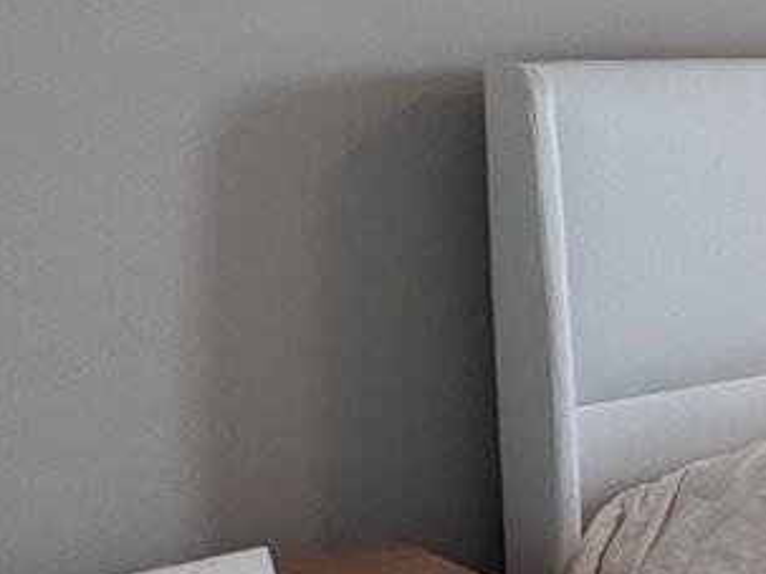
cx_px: 1595
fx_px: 1637
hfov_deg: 17.4
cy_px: 174
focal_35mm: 74
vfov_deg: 19.8
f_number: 2.2
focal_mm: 2.22
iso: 80
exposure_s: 1/120
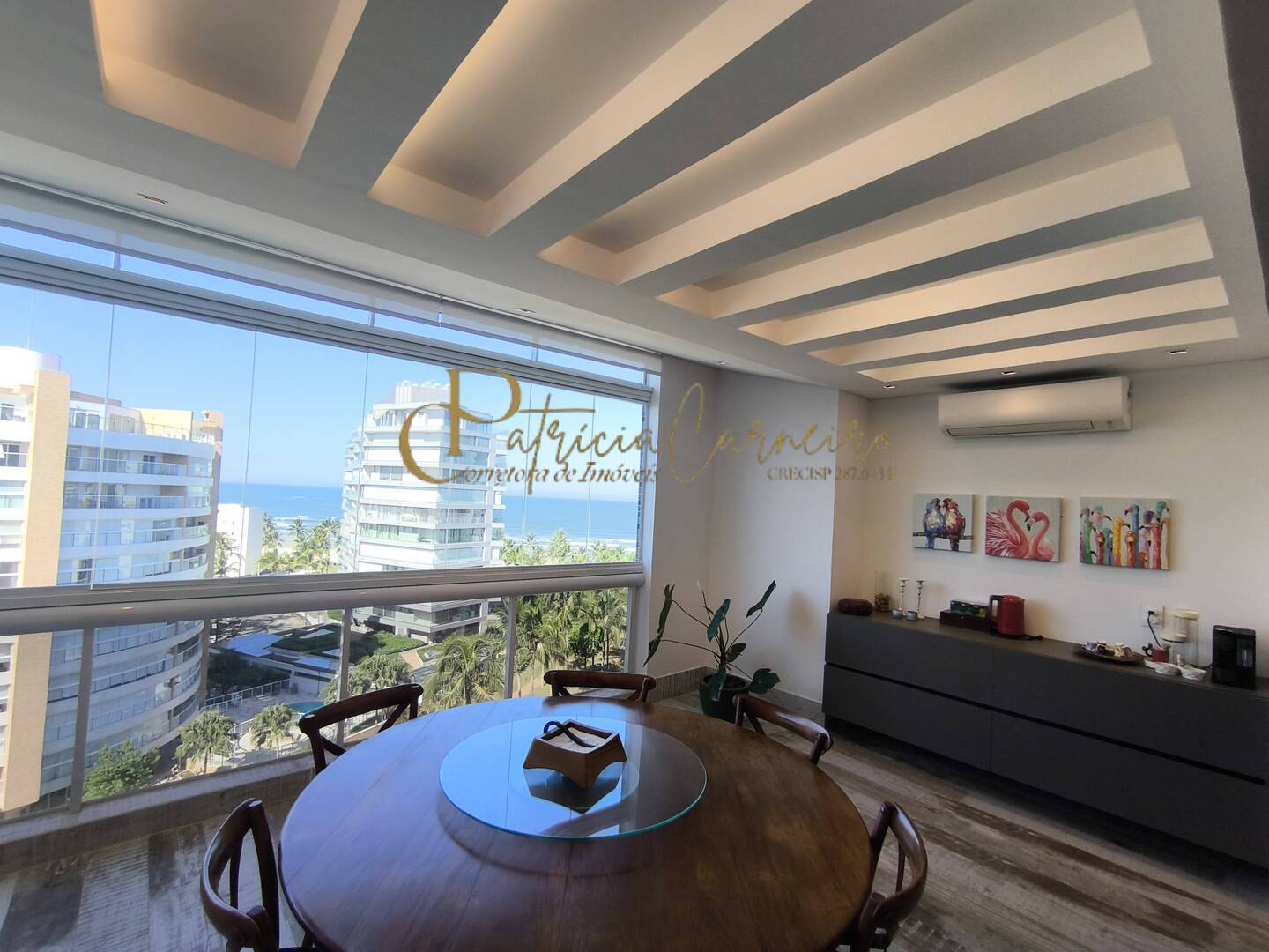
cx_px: 634
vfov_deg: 78.1
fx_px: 587
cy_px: 476
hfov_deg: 94.5
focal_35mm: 16
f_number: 2.2
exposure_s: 1/387
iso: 50
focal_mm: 1.65
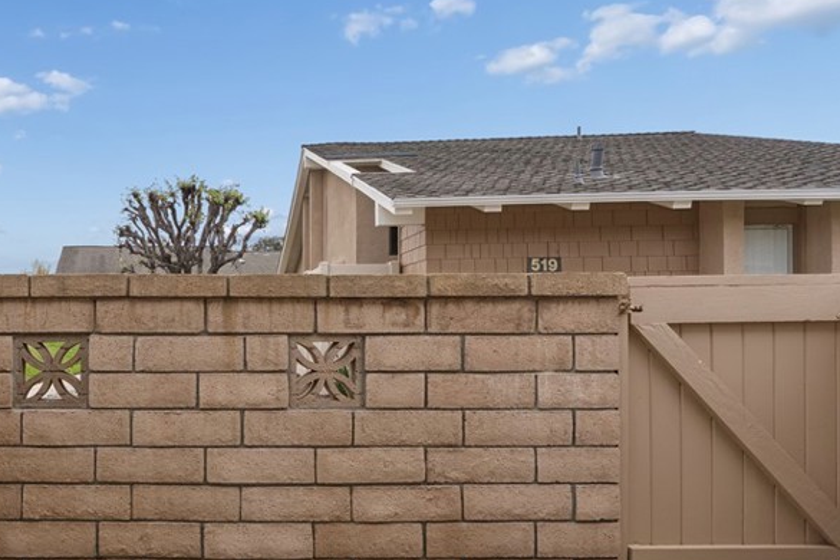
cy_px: 355
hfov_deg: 59.6
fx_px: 653
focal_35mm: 28
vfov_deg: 45.9
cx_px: 154
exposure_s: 1/125
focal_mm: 16
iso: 100
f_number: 8
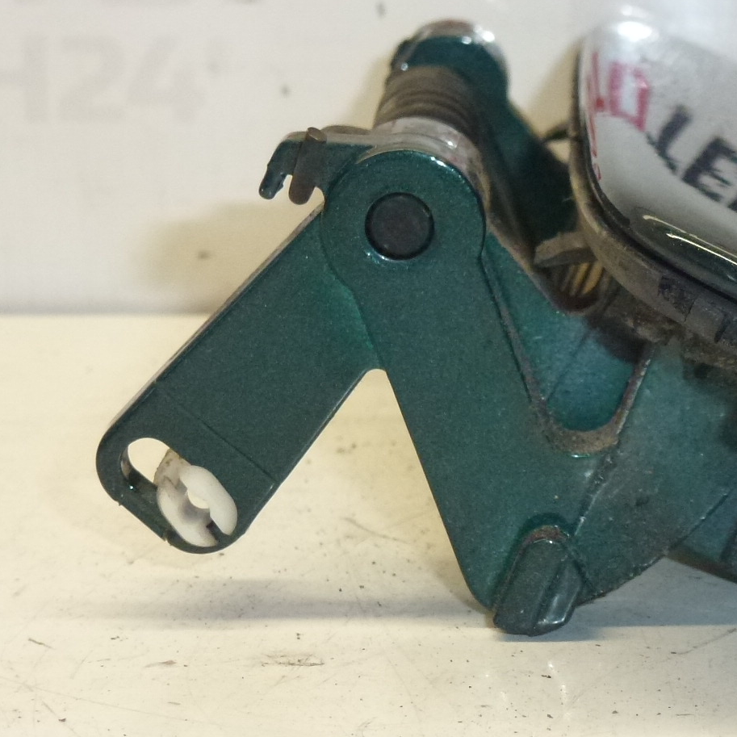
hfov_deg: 15.2
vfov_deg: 15.4
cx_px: 681
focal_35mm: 113
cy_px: 318
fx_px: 2722
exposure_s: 1/125
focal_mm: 10.1
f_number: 4.4
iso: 400
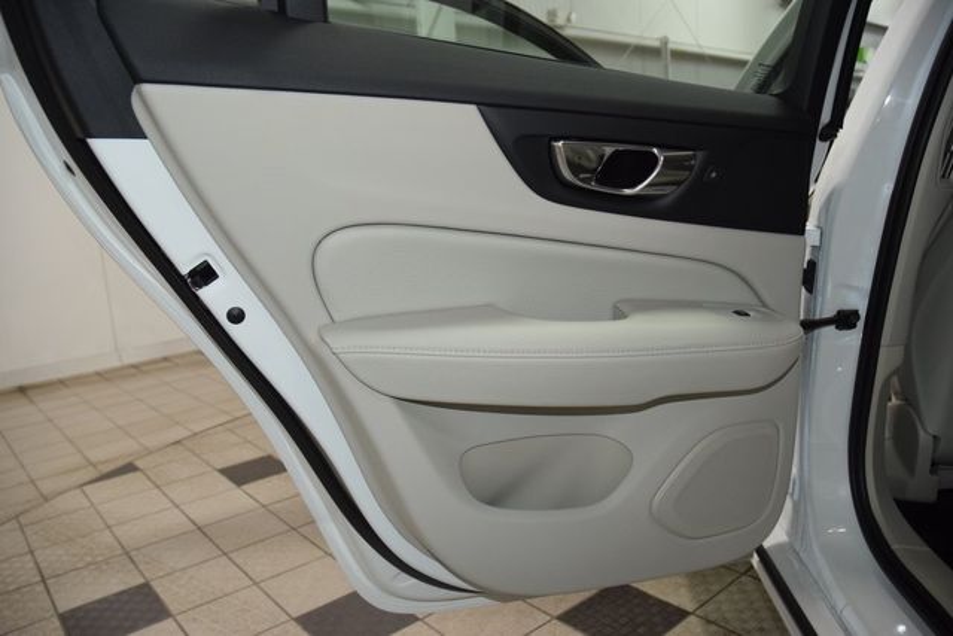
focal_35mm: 27
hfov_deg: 67.4
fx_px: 715
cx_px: 476
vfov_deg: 48.0
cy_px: 318
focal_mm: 18
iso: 800
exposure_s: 1/80
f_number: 4.5
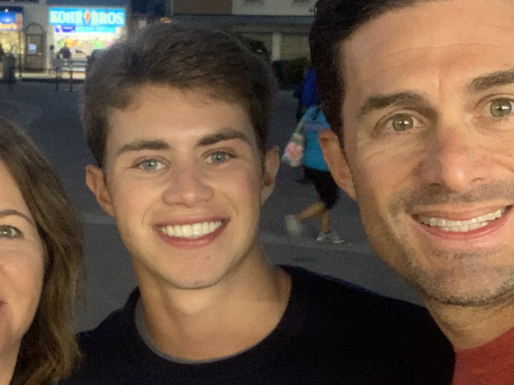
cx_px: 142
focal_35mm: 68
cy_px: 217
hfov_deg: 28.2
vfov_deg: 21.6
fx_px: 1010
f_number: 2.2
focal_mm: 2.87
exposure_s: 1/30
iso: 400
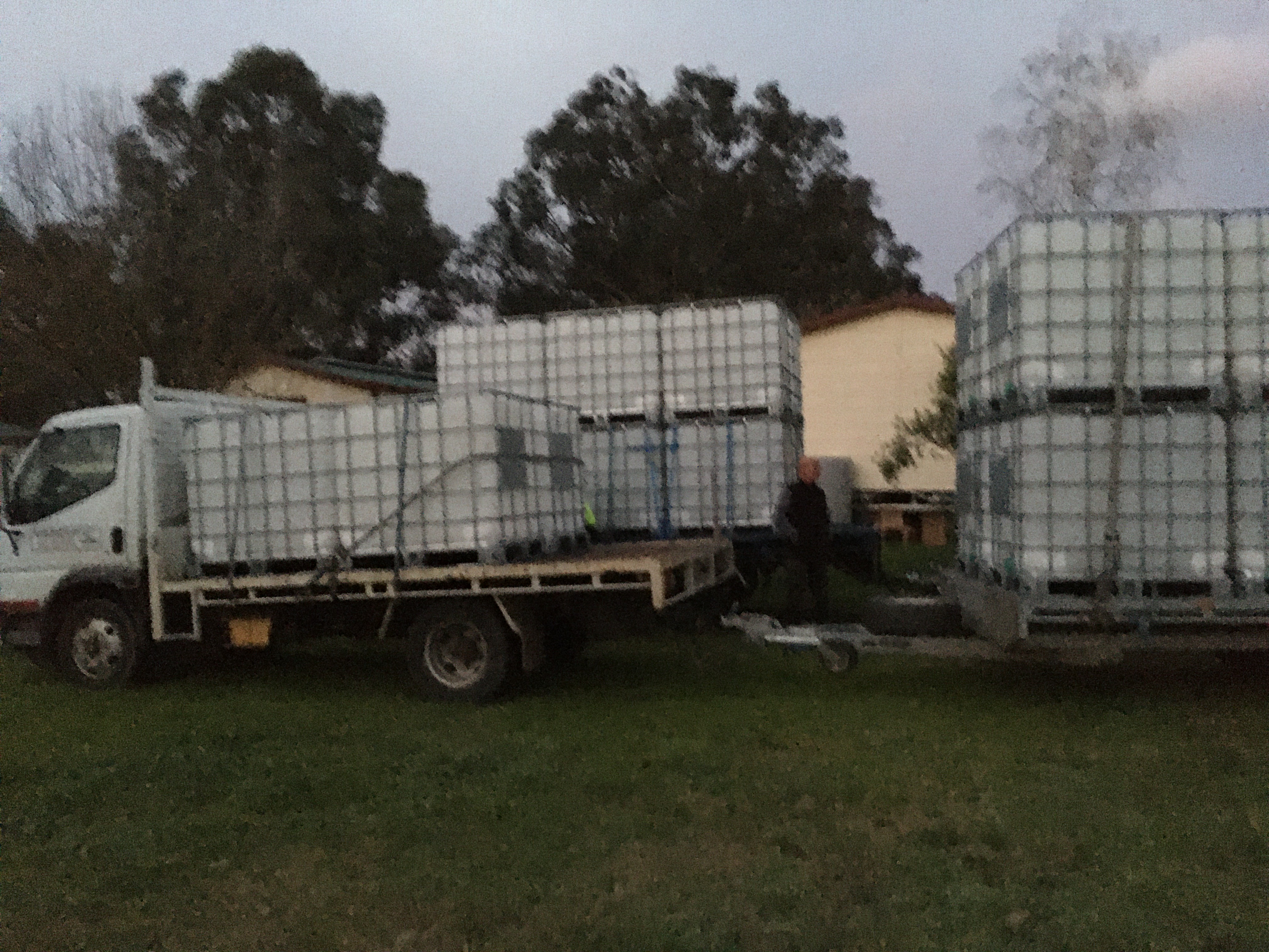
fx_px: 1063
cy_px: 476
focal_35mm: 29
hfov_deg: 61.7
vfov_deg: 48.2
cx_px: 634
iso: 1600
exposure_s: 1/17
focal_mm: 4.15
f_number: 2.2
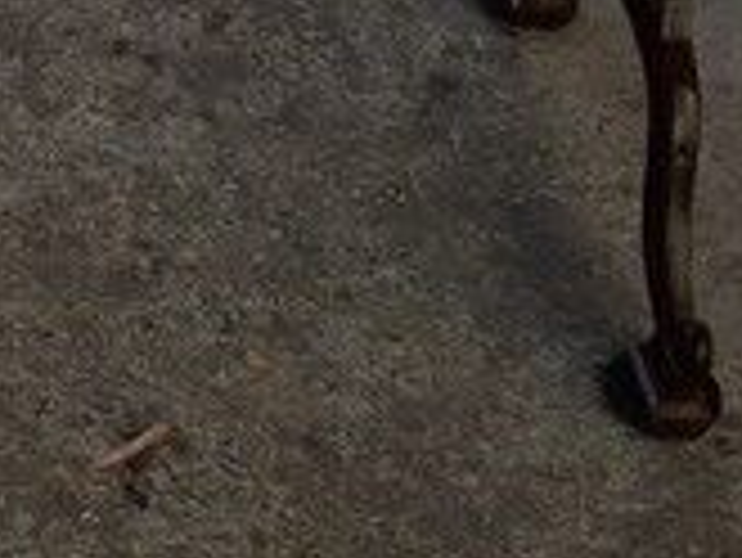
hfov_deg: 13.6
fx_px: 2810
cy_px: 45
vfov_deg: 11.3
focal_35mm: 131
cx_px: -544
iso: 40
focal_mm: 3.6
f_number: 1.9
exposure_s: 1/613
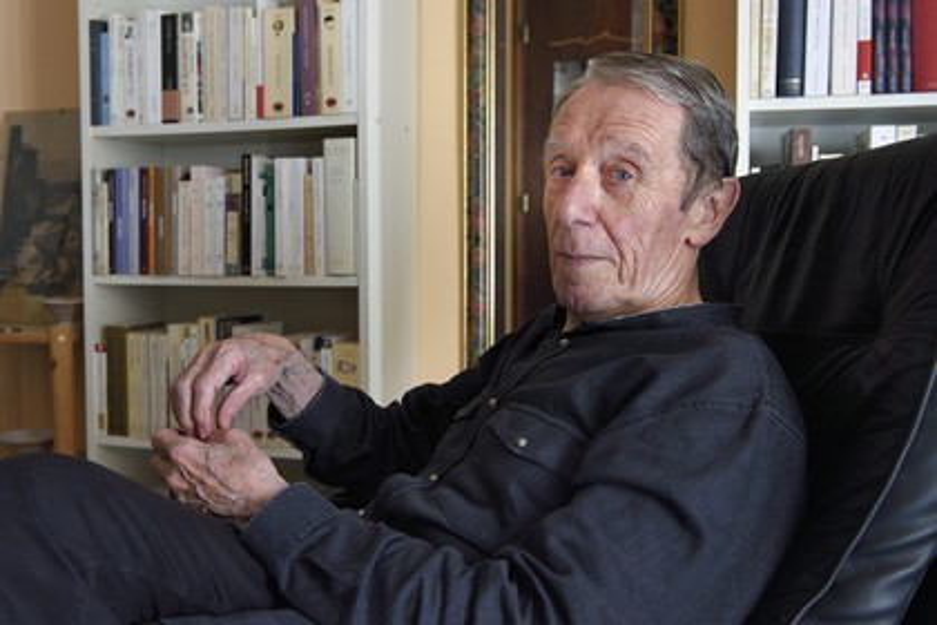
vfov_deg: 38.9
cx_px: 468
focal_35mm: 34
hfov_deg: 55.8
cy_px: 312
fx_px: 885
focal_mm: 34
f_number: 5.6
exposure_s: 1/40
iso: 1600
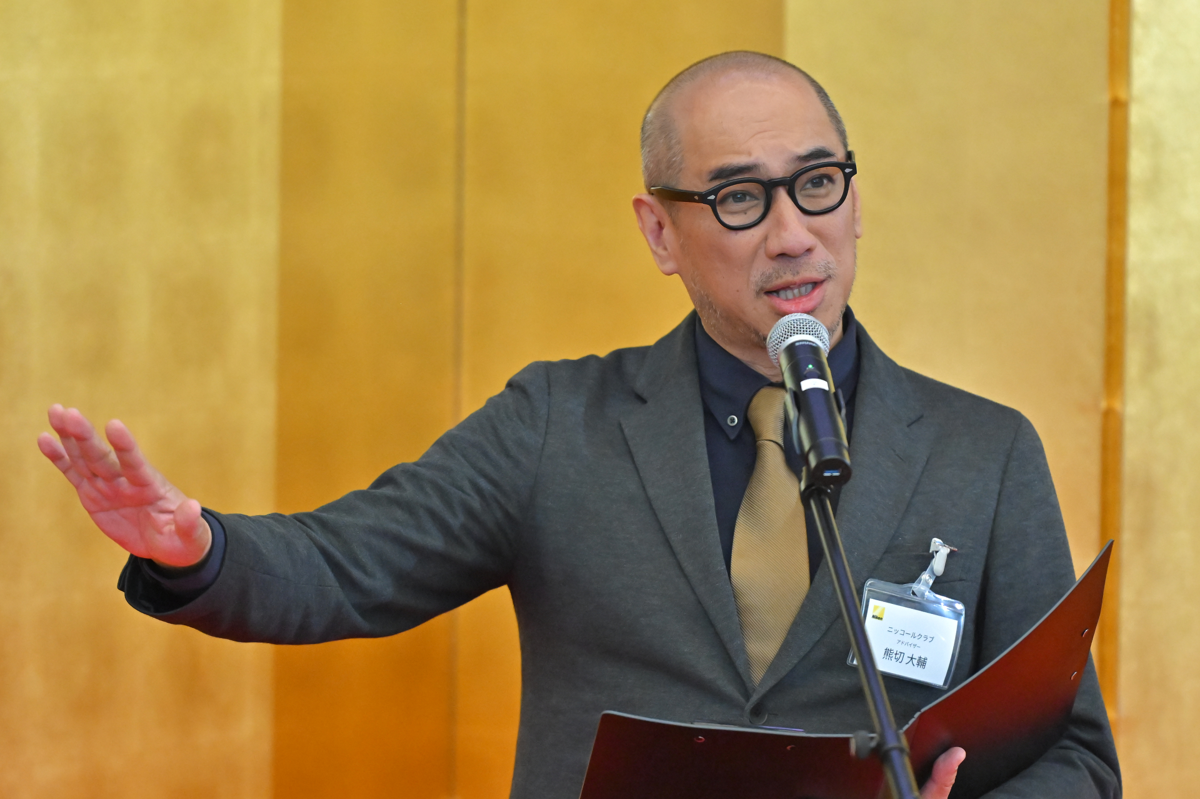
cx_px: 600
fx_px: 9994
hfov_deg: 6.9
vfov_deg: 4.6
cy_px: 400
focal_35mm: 300
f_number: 2.8
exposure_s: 1/320
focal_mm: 200
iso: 4000
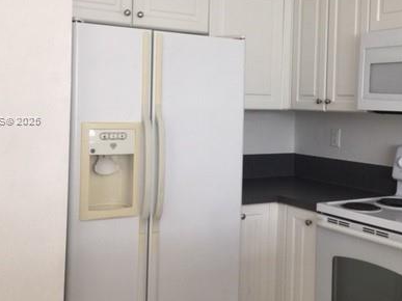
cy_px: 120
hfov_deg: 39.6
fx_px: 557
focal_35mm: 48
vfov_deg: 30.2
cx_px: 230
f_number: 2.2
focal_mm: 4.15
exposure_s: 1/40
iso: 32
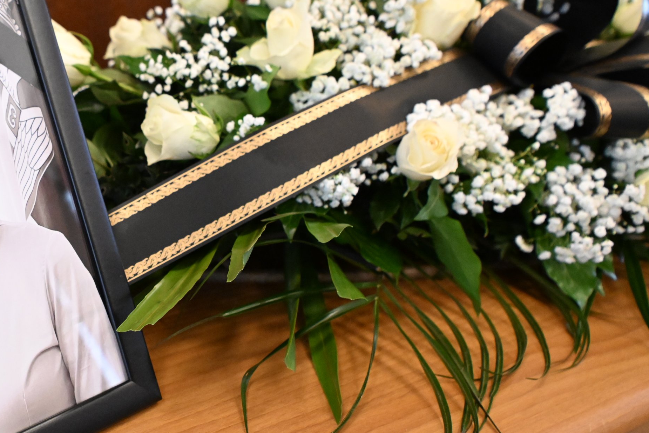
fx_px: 757
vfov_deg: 31.9
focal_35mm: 42
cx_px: 94
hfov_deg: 43.3
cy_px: 192
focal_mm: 24
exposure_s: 1/200
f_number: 4
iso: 6400
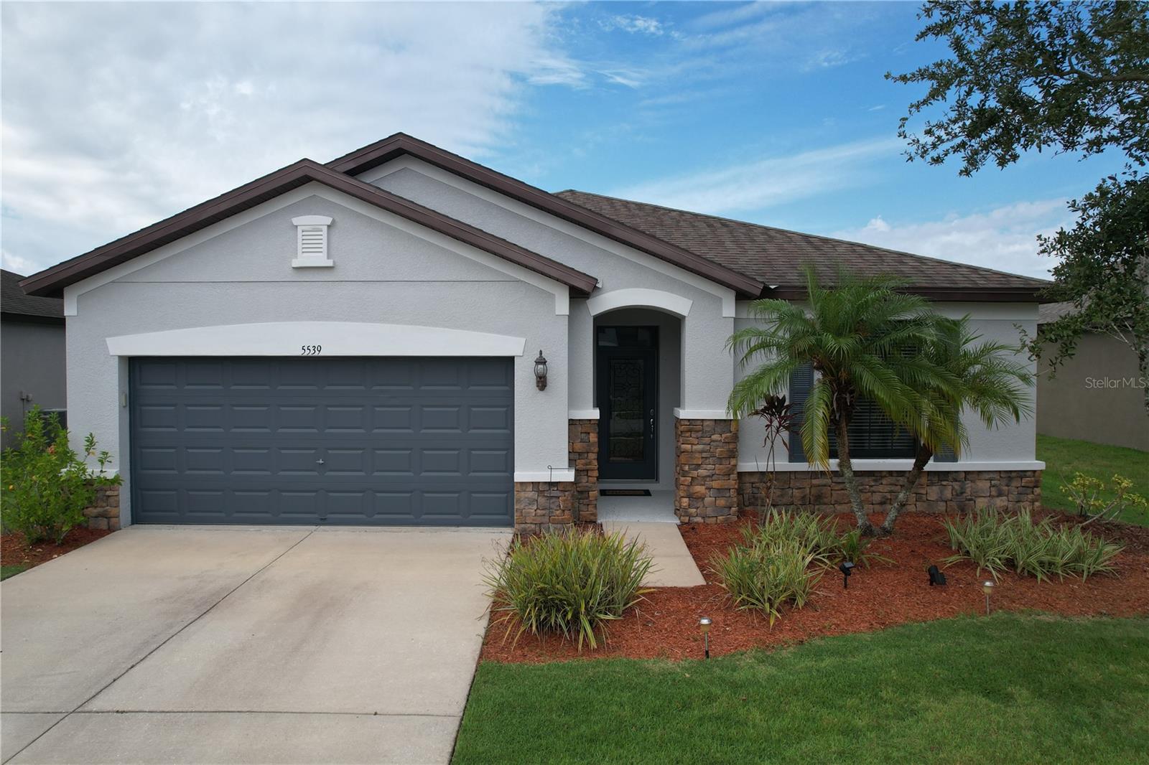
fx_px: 702
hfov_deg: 78.6
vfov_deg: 57.2
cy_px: 382
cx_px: 574
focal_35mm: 22
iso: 100
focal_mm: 8.38
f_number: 2.8
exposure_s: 1/1500
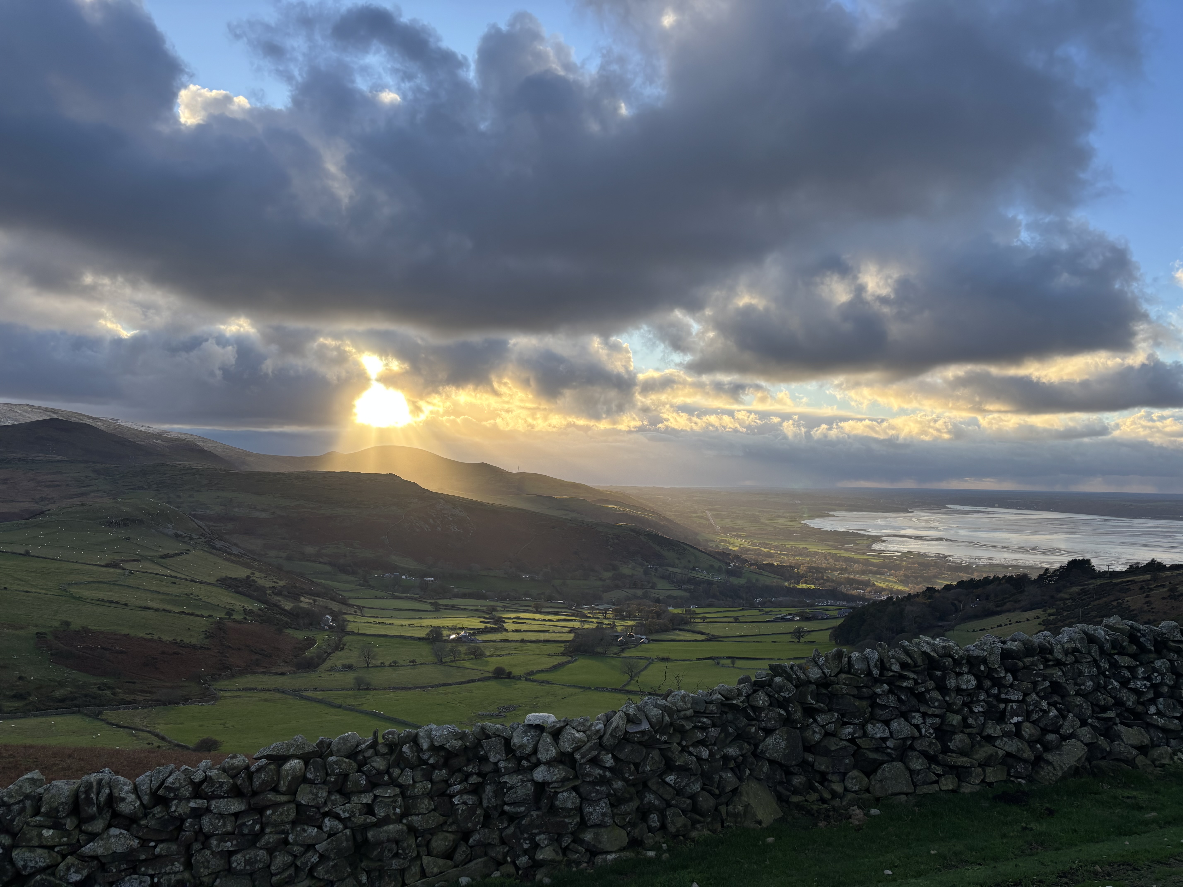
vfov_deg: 53.1
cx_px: 592
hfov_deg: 67.3
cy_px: 444
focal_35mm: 26
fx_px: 889
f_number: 1.6
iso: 50
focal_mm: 5.96
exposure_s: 1/1178
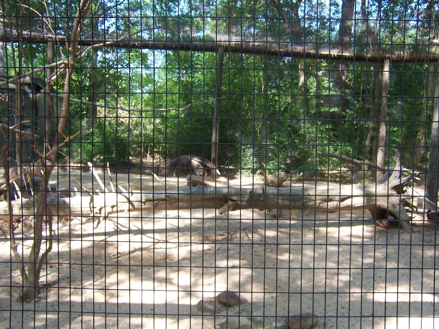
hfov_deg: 52.6
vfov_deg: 40.7
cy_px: 170
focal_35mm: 35
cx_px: 224
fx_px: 444
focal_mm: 5.5
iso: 80
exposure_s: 1/60
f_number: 3.4
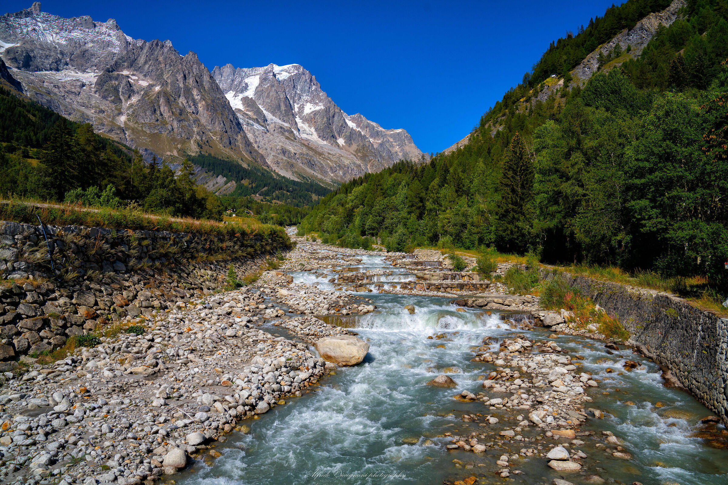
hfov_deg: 73.7
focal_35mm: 24
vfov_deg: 53.1
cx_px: 364
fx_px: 485
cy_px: 242
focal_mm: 24
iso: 200
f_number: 7.1
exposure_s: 1/1000
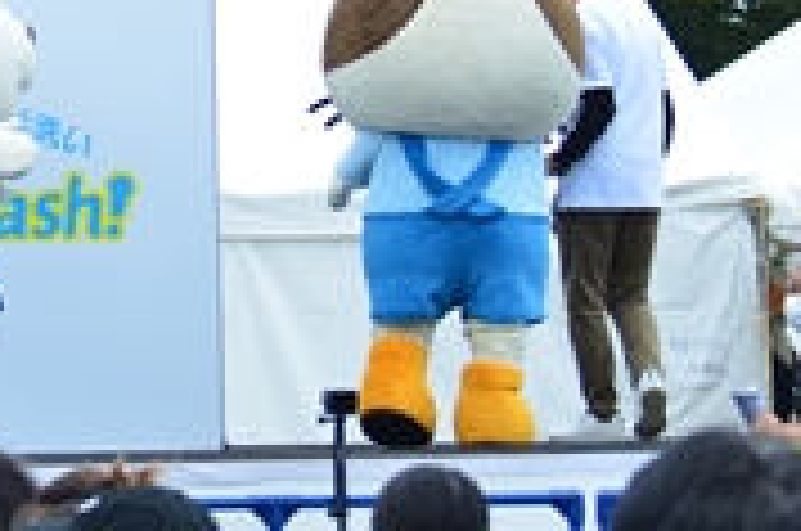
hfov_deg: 6.8
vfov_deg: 4.5
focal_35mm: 303
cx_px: -162
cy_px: -128
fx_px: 6730
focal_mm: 72
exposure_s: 1/500
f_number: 5.6
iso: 560
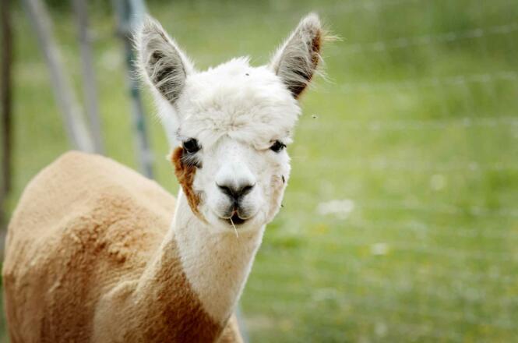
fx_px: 2799
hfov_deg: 10.6
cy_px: 172
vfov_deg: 7.0
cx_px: 259
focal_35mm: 195
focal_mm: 130
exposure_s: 1/500
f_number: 5.6
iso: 100
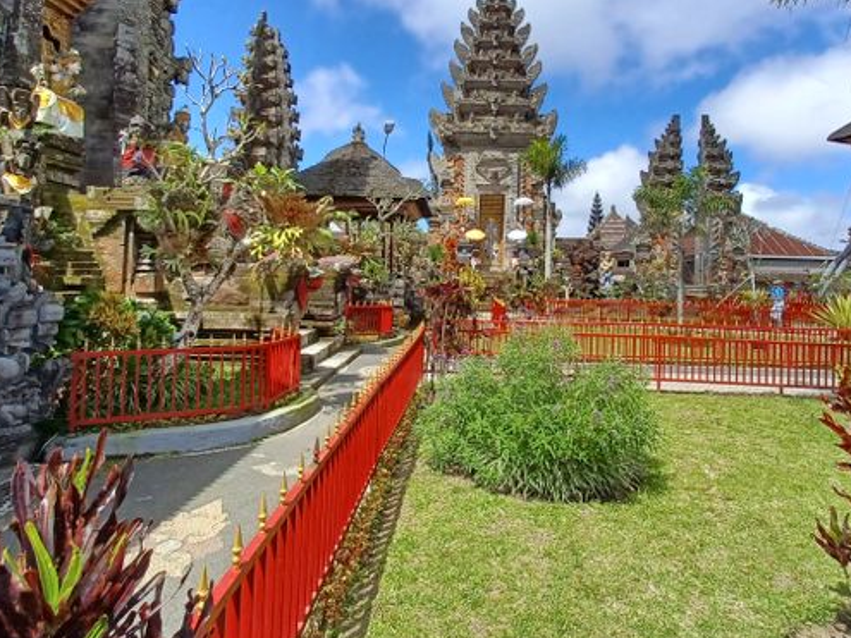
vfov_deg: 63.0
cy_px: 265
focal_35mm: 21
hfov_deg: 78.7
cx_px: 471
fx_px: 516
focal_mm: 1.42
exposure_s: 1/1328
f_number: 2.2
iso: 40
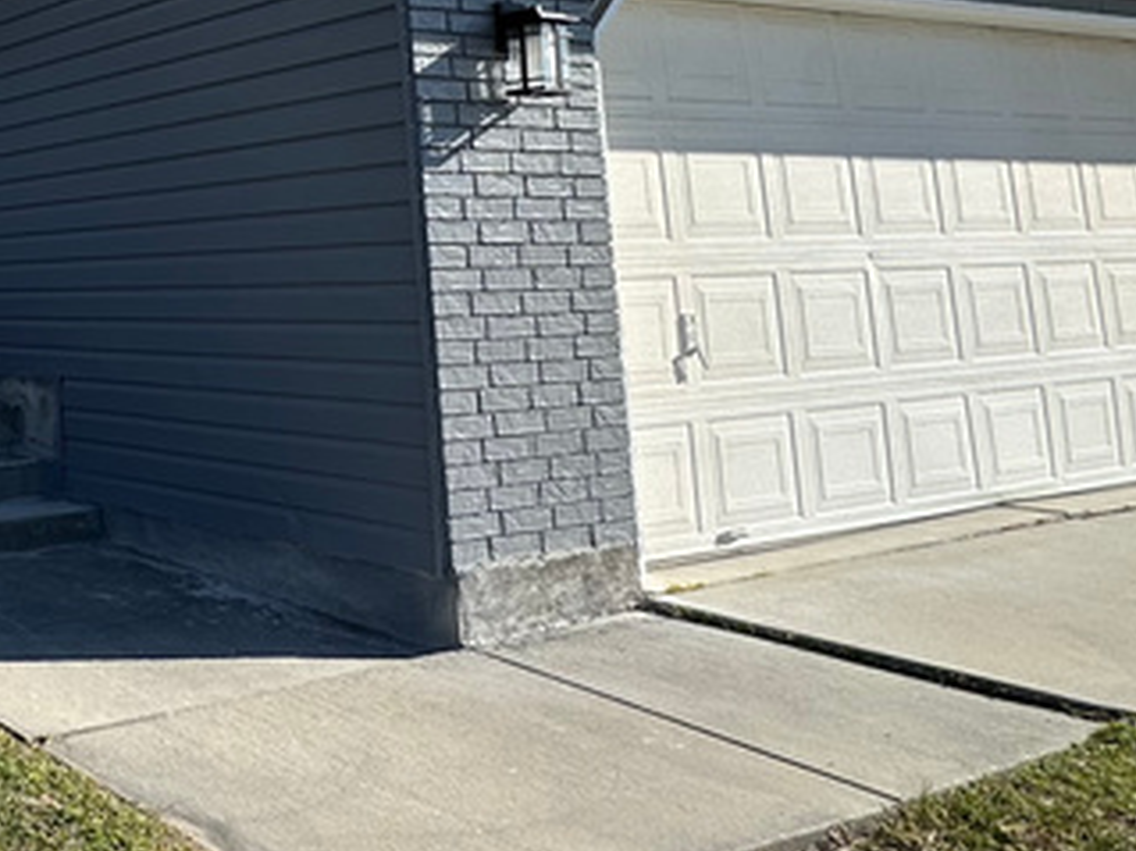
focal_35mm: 45
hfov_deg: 35.8
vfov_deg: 30.6
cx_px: -118
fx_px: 1476
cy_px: 68
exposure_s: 1/882
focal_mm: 2.22
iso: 40
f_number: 2.2
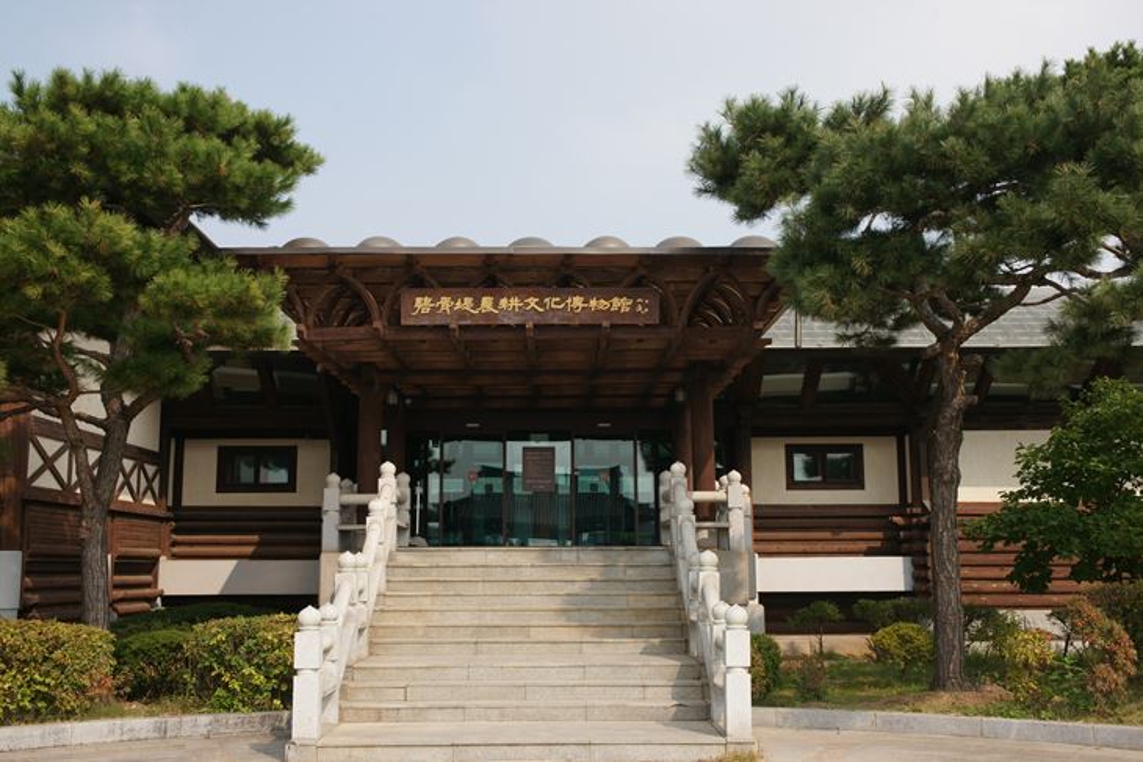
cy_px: 381
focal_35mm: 40
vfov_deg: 33.4
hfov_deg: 48.4
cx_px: 572
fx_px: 1270
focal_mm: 40
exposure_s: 1/250
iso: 200
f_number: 11
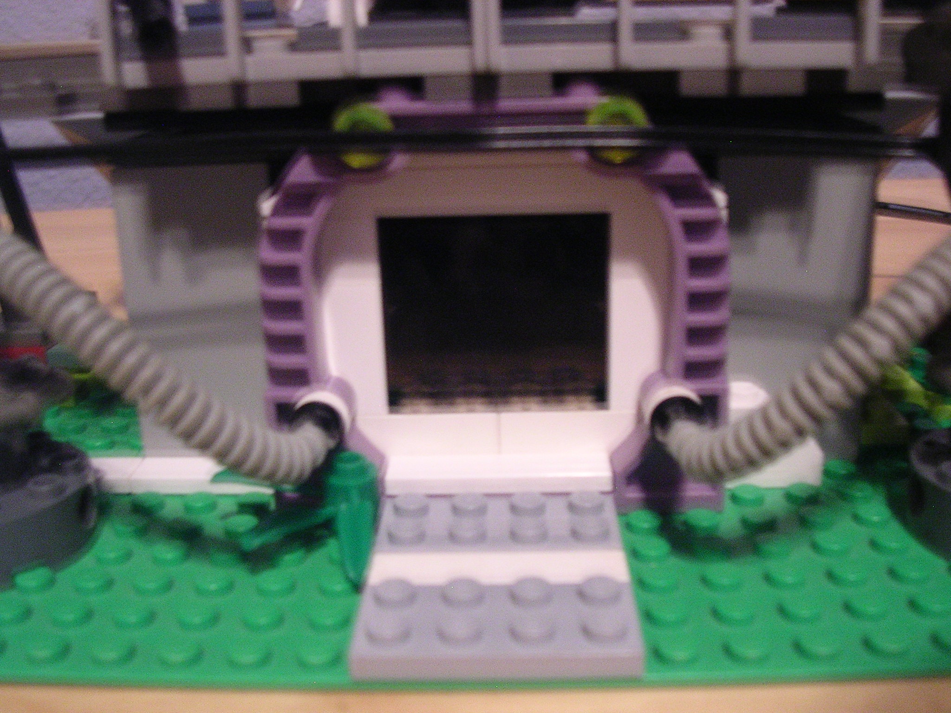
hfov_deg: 49.0
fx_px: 1044
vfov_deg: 37.7
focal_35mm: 38
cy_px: 356
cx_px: 476
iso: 400
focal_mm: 5.8
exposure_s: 1/1.9
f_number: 2.8
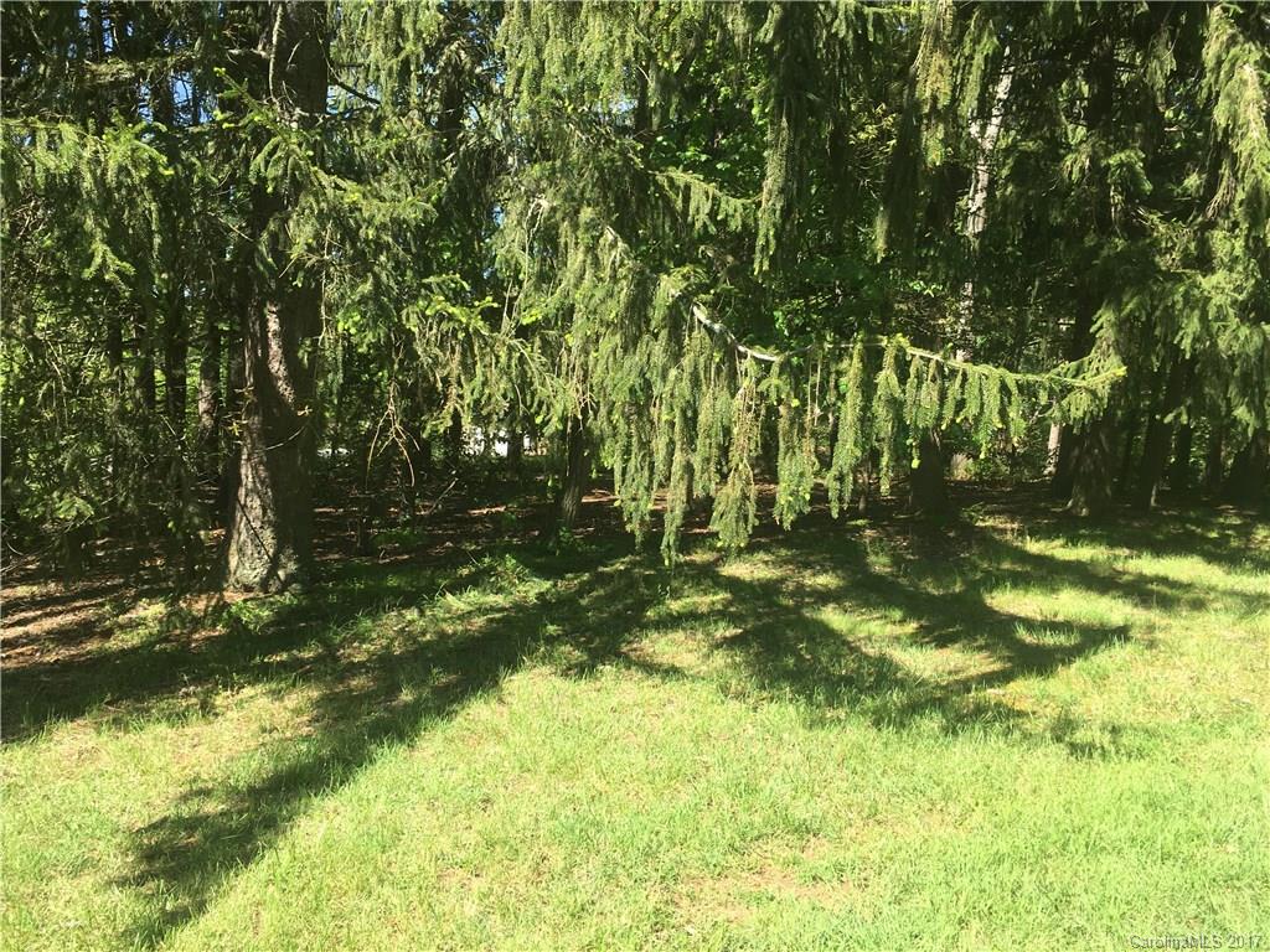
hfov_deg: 61.7
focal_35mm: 29
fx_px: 1064
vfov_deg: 48.2
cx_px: 635
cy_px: 476
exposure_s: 1/447
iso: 25
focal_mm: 4.15
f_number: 2.2
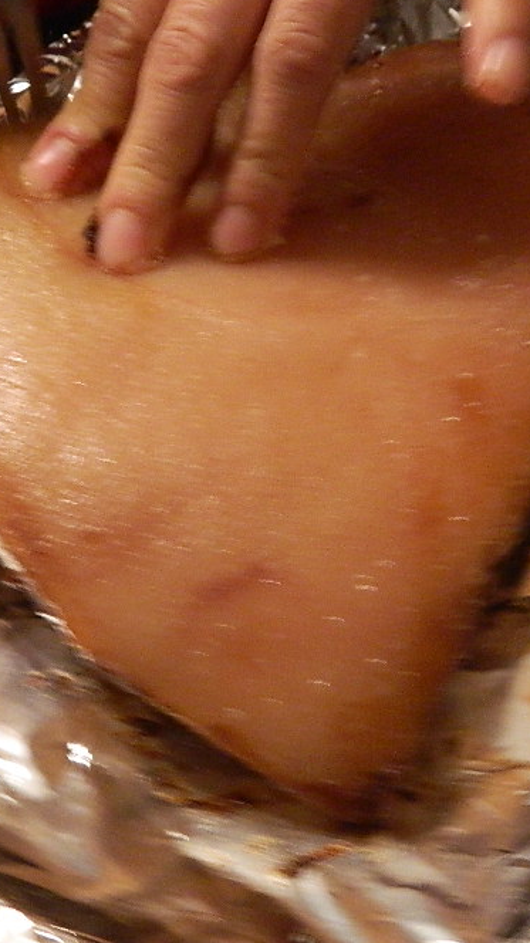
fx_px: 1976
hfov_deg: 15.3
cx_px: 323
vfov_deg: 26.9
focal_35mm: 79
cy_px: 479
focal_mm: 8.4
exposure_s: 1/10
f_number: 3.6
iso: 560
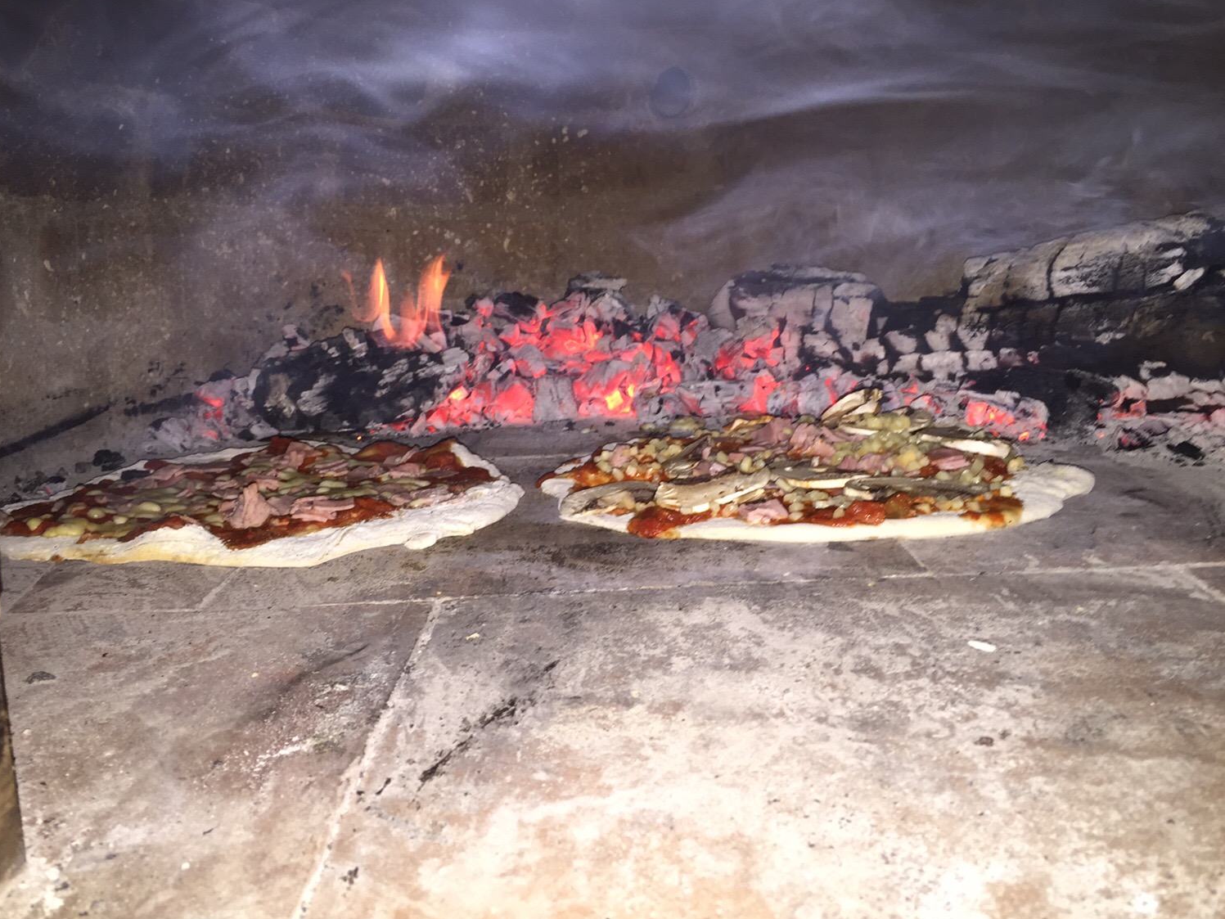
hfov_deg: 58.3
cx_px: 623
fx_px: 1097
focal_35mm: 31
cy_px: 446
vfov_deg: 45.4
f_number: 2.2
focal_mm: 4.15
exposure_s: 1/17
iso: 40
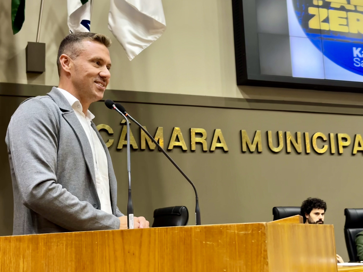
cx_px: 182
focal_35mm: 48
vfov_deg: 30.3
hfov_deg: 39.7
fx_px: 503
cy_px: 136
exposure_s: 1/60
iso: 250
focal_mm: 6.86
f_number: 1.78
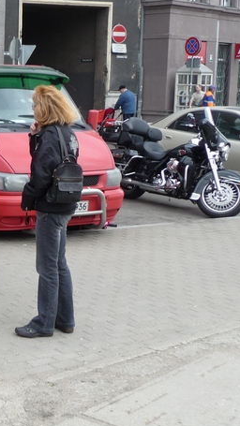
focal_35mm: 69
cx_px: -117
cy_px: 151
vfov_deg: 30.4
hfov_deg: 16.1
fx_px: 780
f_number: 3.7
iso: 100
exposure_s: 1/80
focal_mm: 6
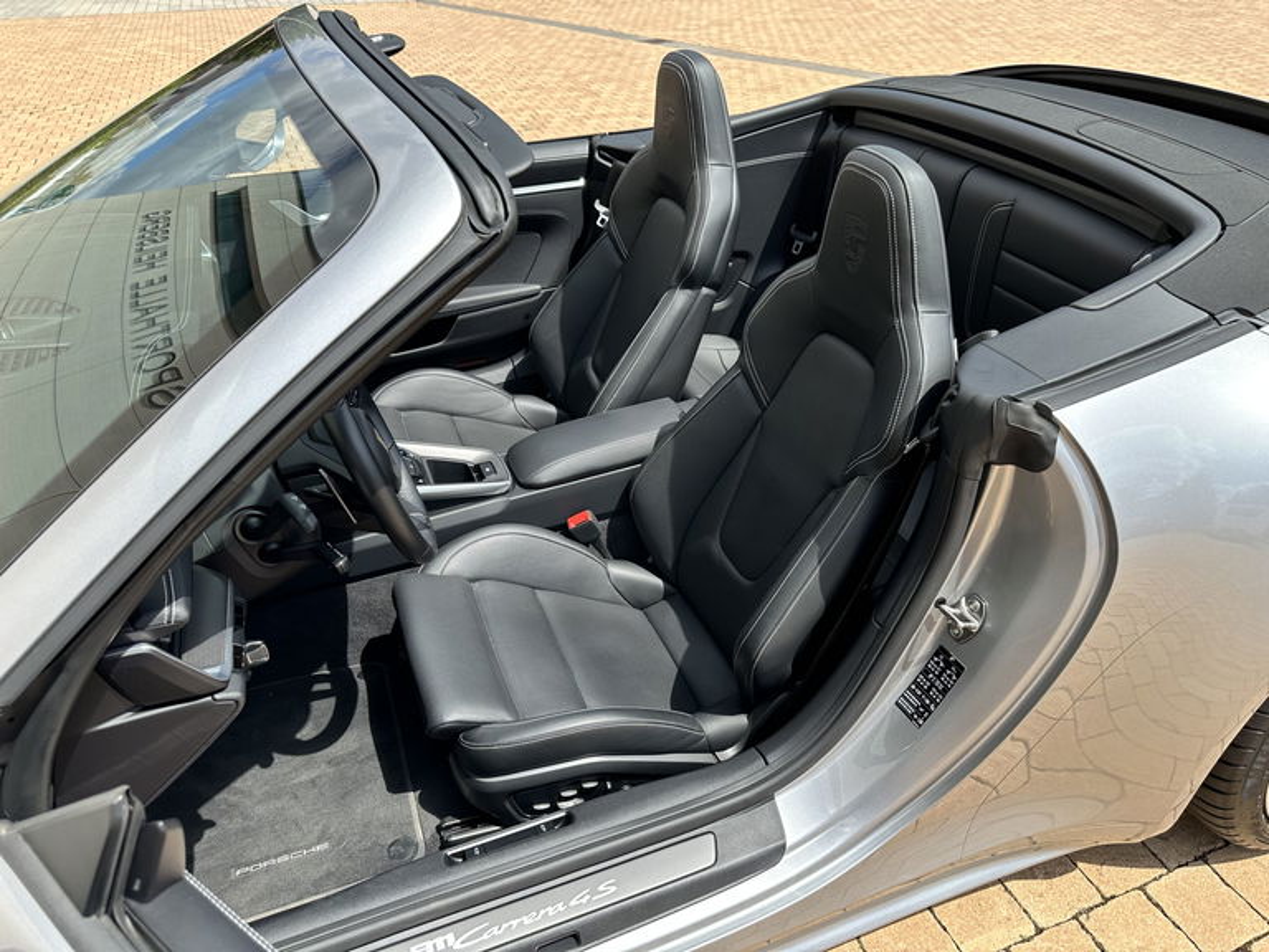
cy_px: 476
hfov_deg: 71.6
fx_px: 880
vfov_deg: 56.8
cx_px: 634
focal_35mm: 24
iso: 80
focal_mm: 6.86
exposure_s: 1/1812
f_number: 1.78
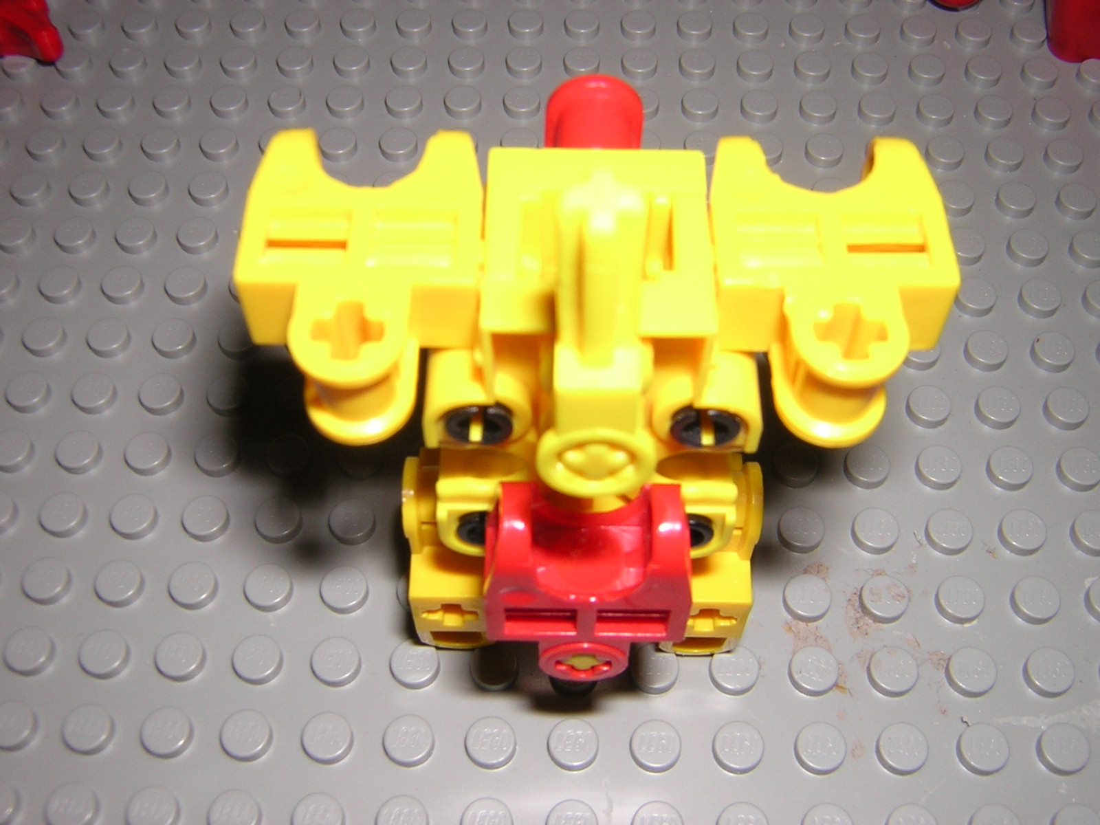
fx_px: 1144
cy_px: 412
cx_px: 550
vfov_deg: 39.7
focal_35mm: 36
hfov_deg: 51.4
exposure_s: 1/60.1
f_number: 5.2
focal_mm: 4.7
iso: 100
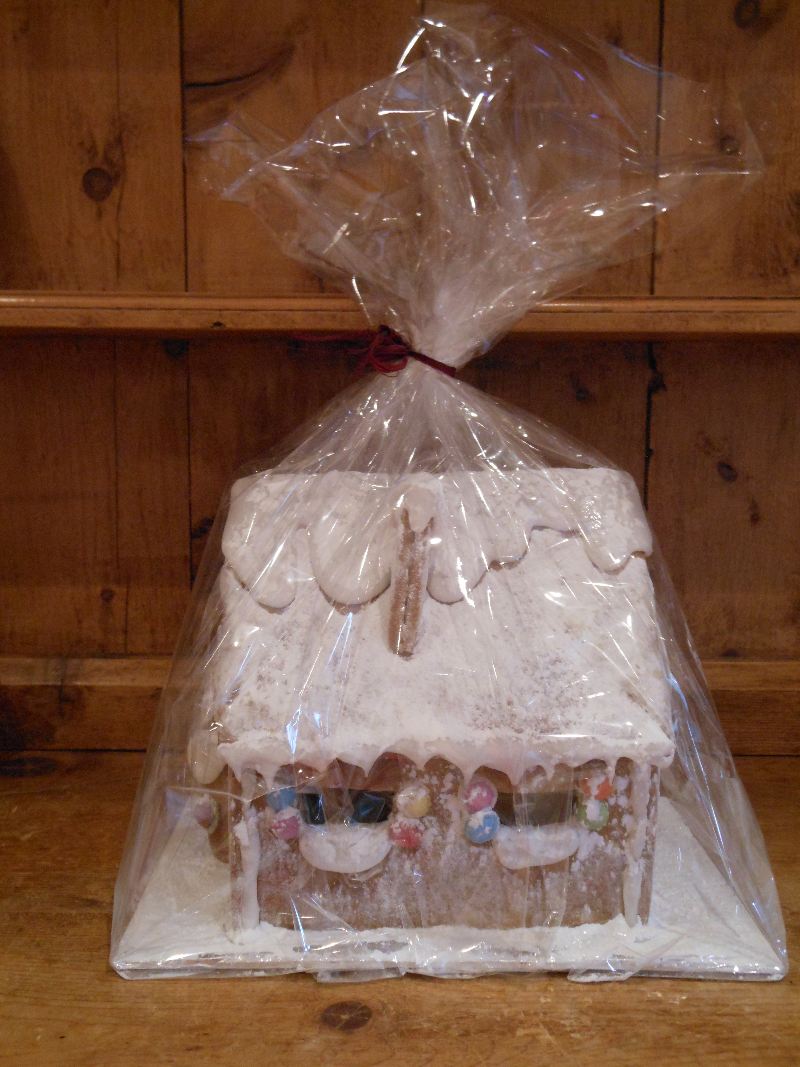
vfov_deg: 49.0
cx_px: 400
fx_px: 1171
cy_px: 534
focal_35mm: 38
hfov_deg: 37.7
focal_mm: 6.8
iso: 400
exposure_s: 1/20
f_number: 3.6
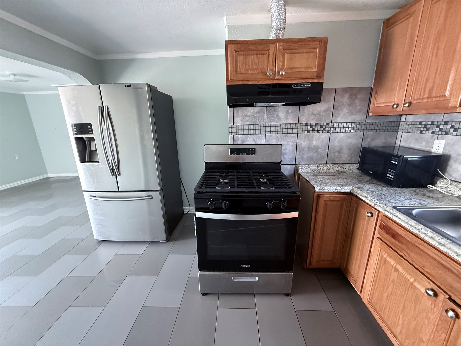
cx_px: 230
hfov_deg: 102.1
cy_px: 173
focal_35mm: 14
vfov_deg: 85.7
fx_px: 186
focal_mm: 2.22
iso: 640
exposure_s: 1/60
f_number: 2.2
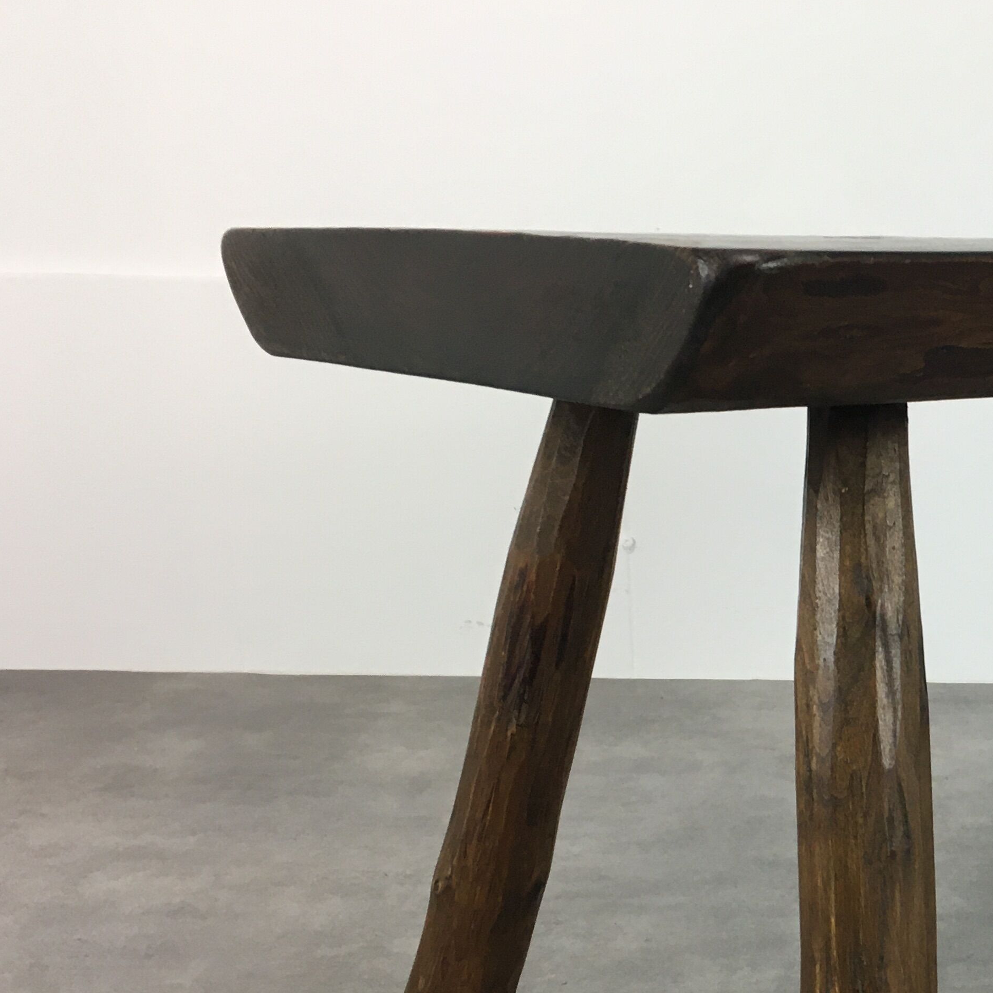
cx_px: 1013
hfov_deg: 28.9
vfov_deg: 30.6
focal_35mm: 55
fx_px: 1785
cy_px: 737
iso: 50
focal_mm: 4.15
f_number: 2.2
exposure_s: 1/33
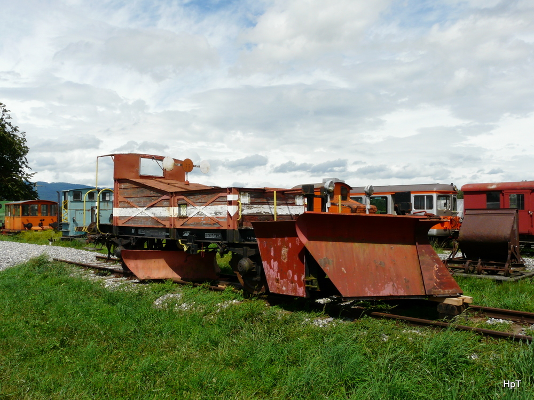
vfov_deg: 48.2
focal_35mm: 29
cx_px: 267
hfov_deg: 61.7
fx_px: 447
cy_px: 200
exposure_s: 1/400
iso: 100
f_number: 7.1
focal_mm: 4.8
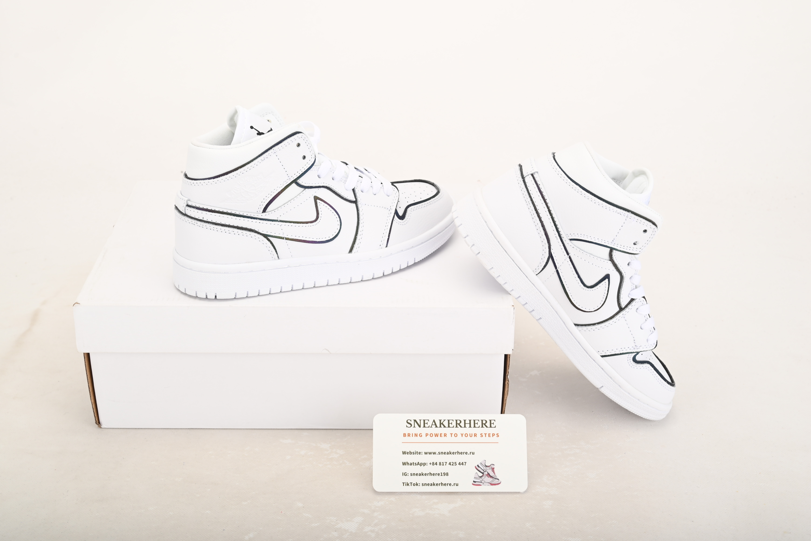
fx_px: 1037
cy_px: 270
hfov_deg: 42.7
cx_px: 406
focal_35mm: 46
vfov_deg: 29.3
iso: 100
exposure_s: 1/200
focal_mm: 46
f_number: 11
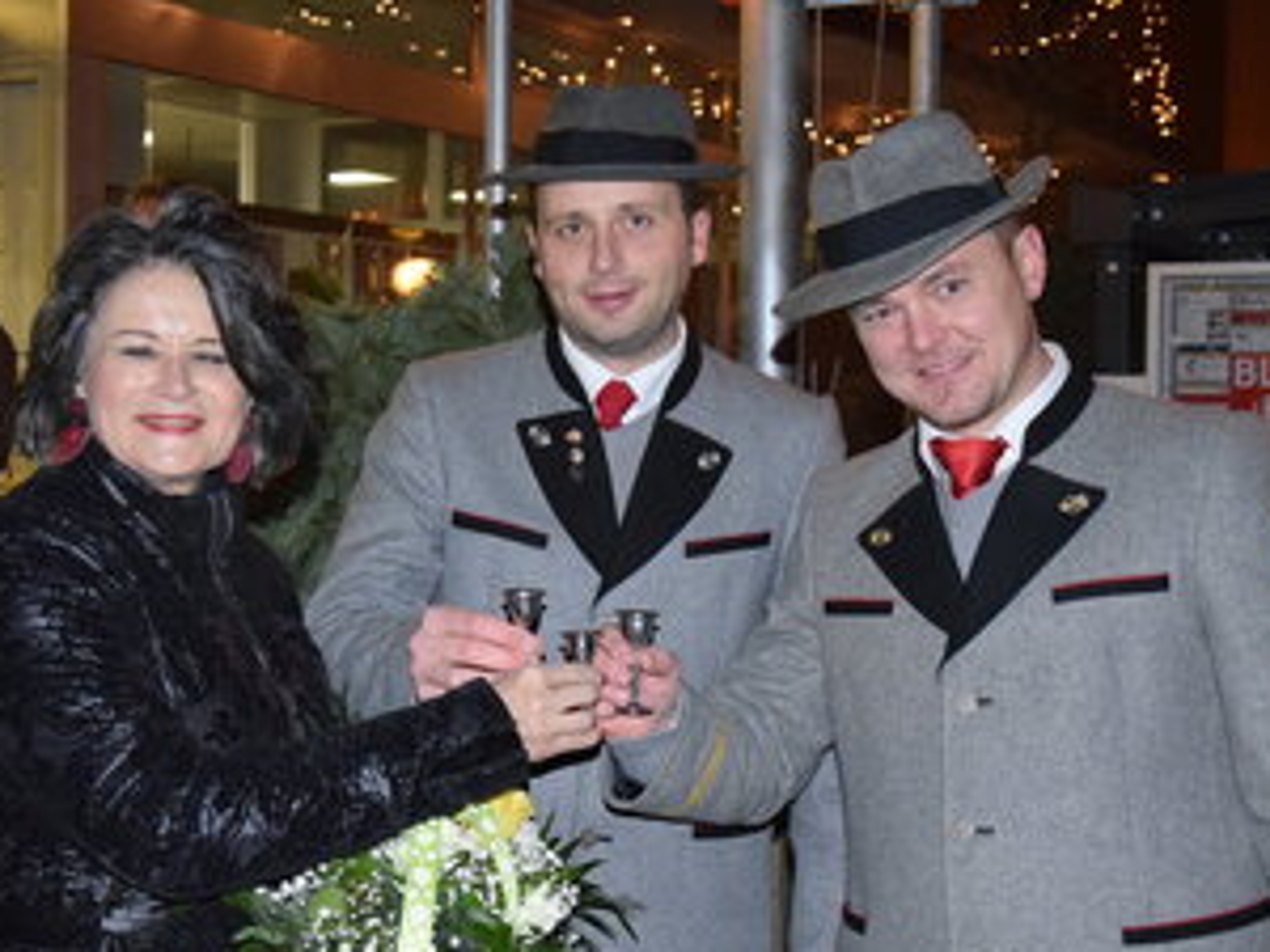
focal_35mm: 58
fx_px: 2119
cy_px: 432
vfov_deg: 25.3
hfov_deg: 33.3
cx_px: 580
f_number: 4
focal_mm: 25
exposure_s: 1/60
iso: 3200
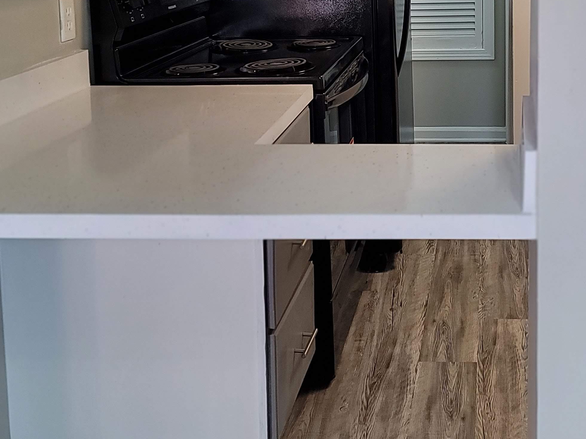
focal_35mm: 51
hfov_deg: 36.5
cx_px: 445
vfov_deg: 27.0
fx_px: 863
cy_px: 0
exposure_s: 1/119
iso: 200
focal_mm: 7
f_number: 1.8
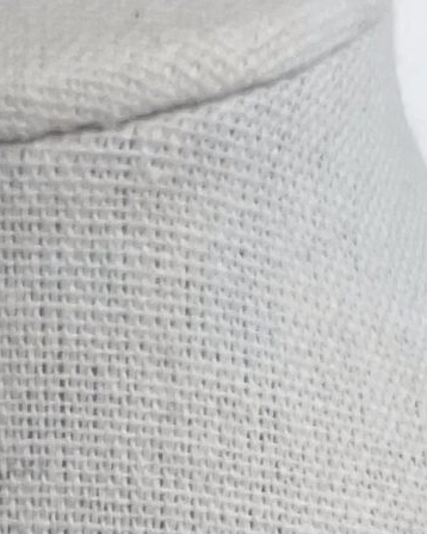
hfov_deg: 10.3
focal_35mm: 145
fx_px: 2292
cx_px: -186
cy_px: 1449
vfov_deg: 10.5
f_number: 1.6
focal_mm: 4.2
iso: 32
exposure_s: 1/152
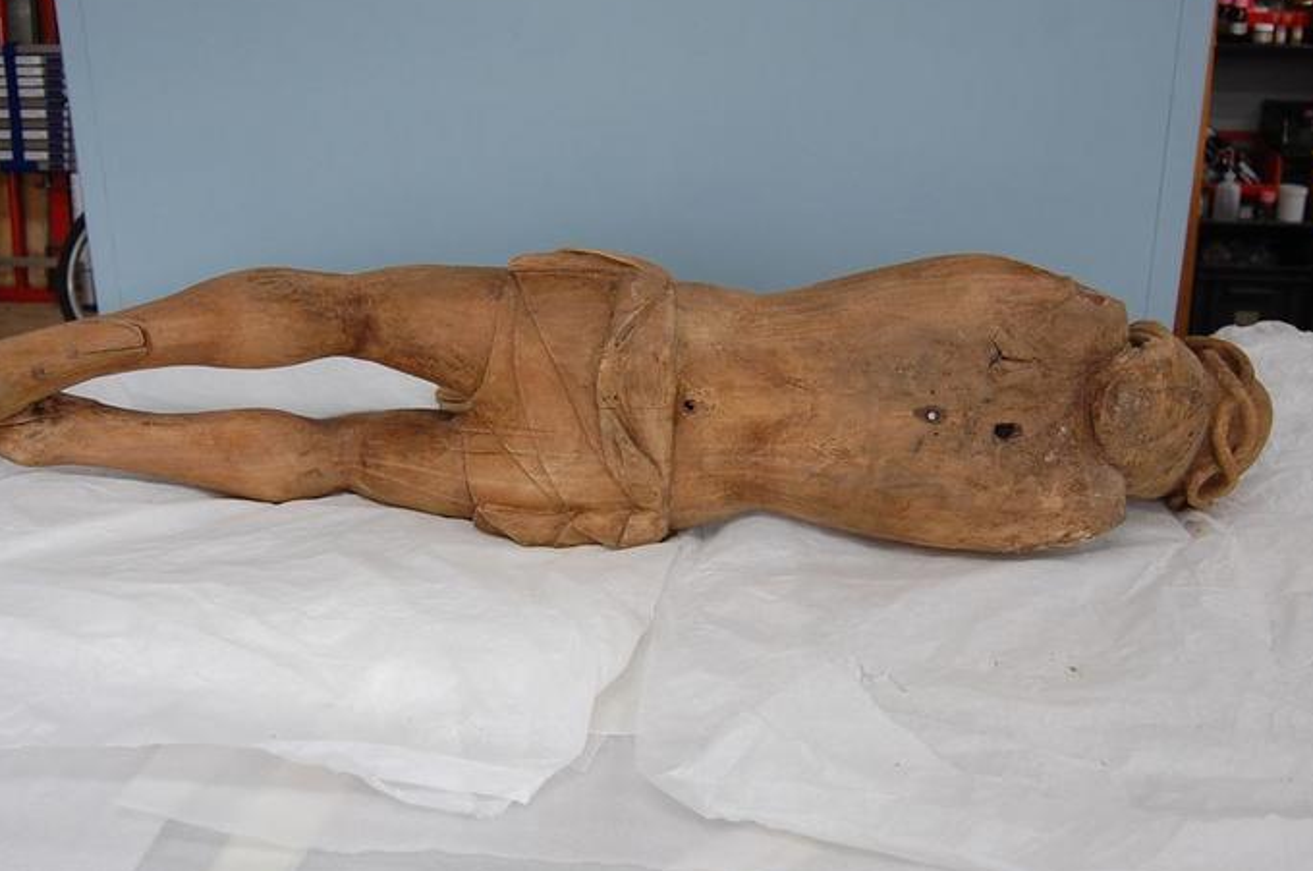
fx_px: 1478
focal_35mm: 41
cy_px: 422
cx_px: 601
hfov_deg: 47.9
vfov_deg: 32.8
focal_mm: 23
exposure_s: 1/60
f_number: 4
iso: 400
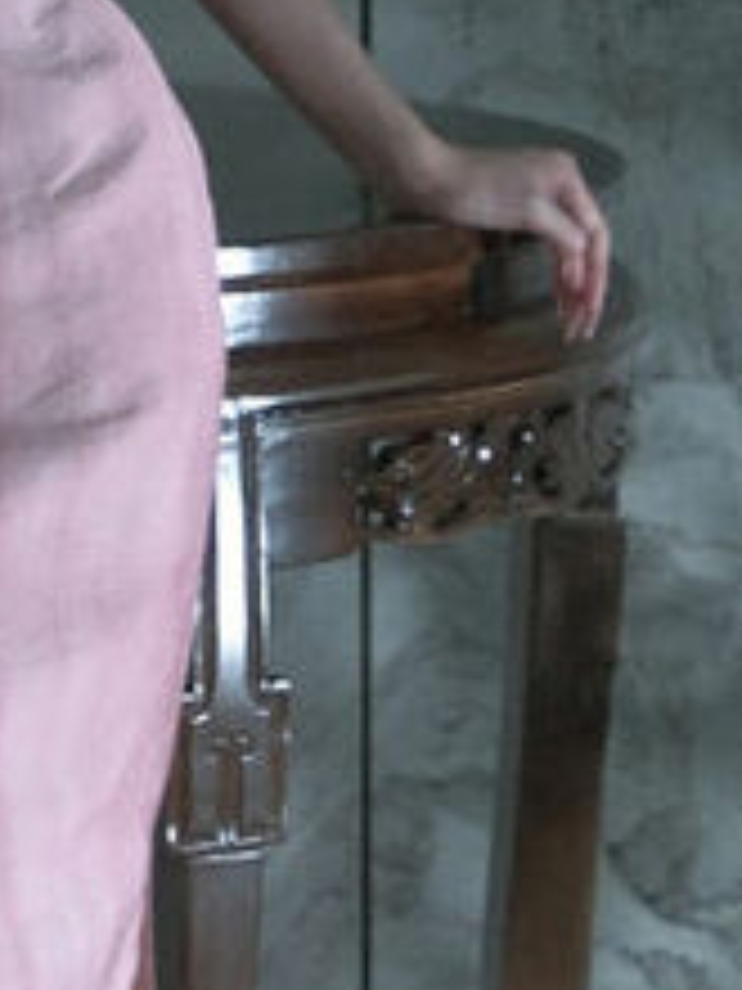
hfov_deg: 4.5
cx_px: 184
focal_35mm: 331
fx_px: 9460
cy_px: -439
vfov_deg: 5.9
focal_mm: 32.1
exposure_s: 1/250
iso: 500
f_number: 2.8
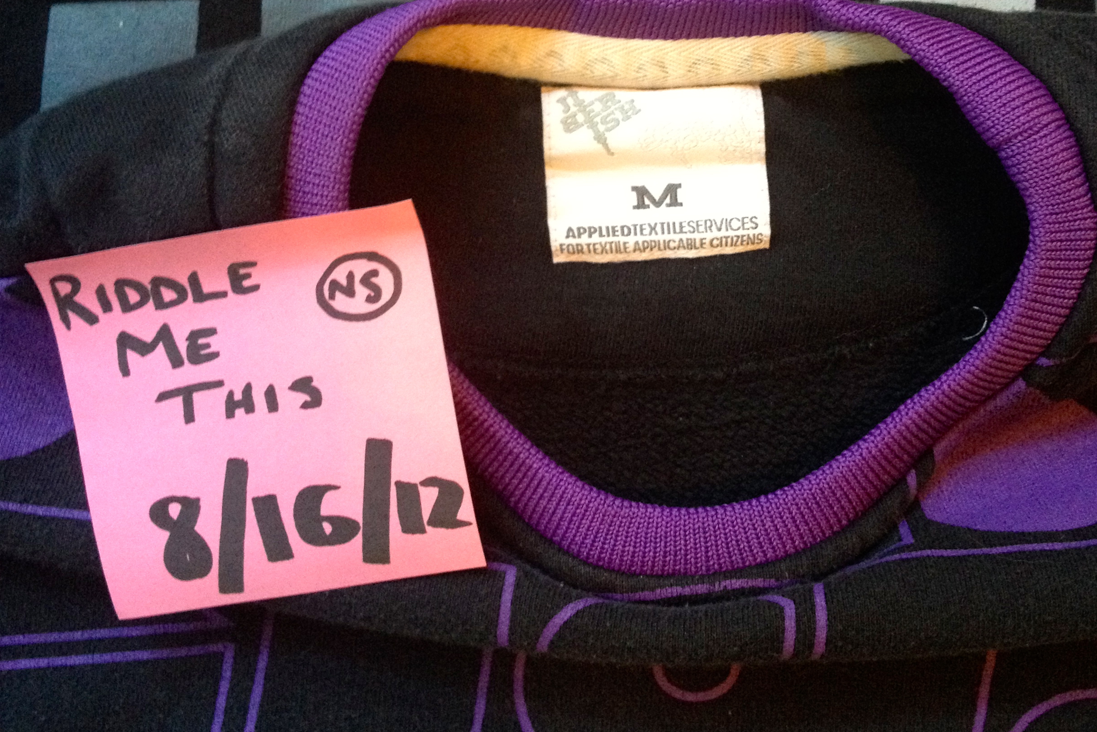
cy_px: 226
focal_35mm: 49
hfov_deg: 40.3
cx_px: 551
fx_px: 1493
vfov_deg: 27.3
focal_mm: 4.28
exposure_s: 1/20
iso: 320
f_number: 2.4
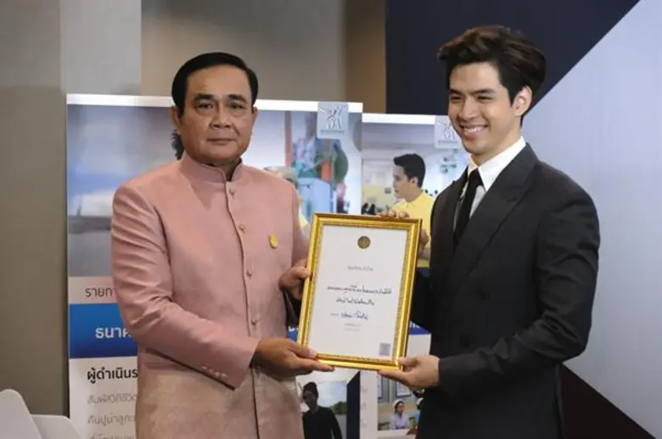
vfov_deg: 16.4
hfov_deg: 24.5
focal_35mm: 83
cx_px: 331
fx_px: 1523
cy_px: 220
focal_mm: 55.6
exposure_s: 1/250
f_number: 5
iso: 12800
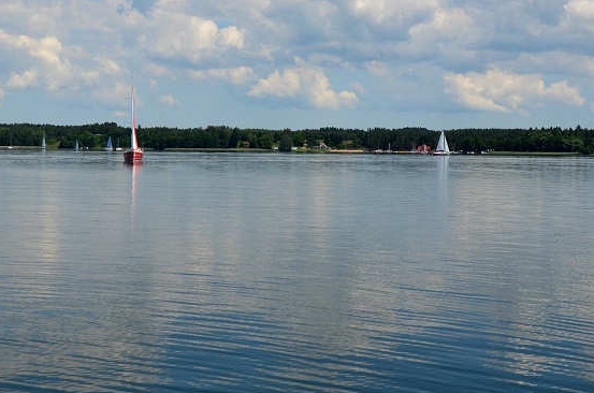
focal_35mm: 65
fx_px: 1070
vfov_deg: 20.8
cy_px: 139
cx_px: 266
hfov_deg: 31.0
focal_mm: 24
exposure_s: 1/8000
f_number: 5
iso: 1000
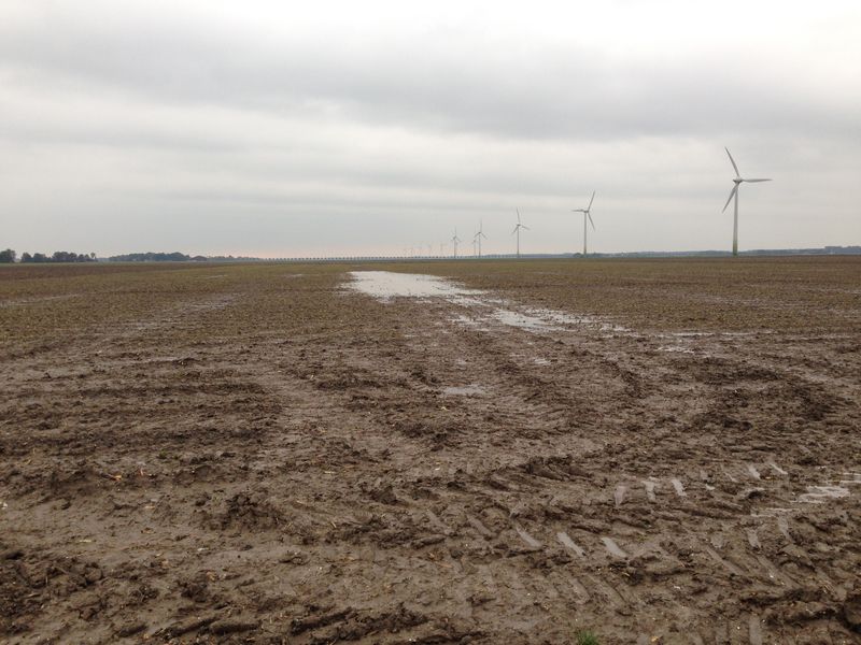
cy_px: 322
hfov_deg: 55.4
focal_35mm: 33
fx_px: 821
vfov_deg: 42.9
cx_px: 430
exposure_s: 1/60
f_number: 2.4
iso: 50
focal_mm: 4.12
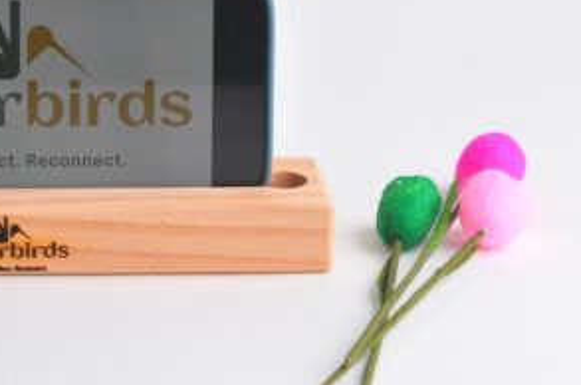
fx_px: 2077
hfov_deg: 15.8
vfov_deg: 10.5
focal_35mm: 129
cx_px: 73
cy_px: 67
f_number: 8
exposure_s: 1/200
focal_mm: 42
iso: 250
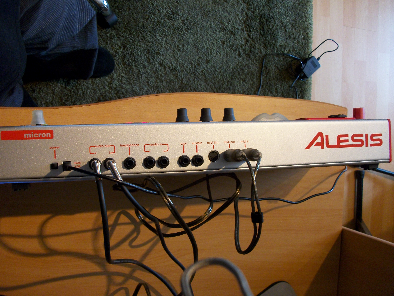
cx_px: 193
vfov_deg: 40.7
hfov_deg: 52.6
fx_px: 398
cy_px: 147
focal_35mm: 35
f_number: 2.9
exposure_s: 1/15
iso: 211
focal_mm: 5.7
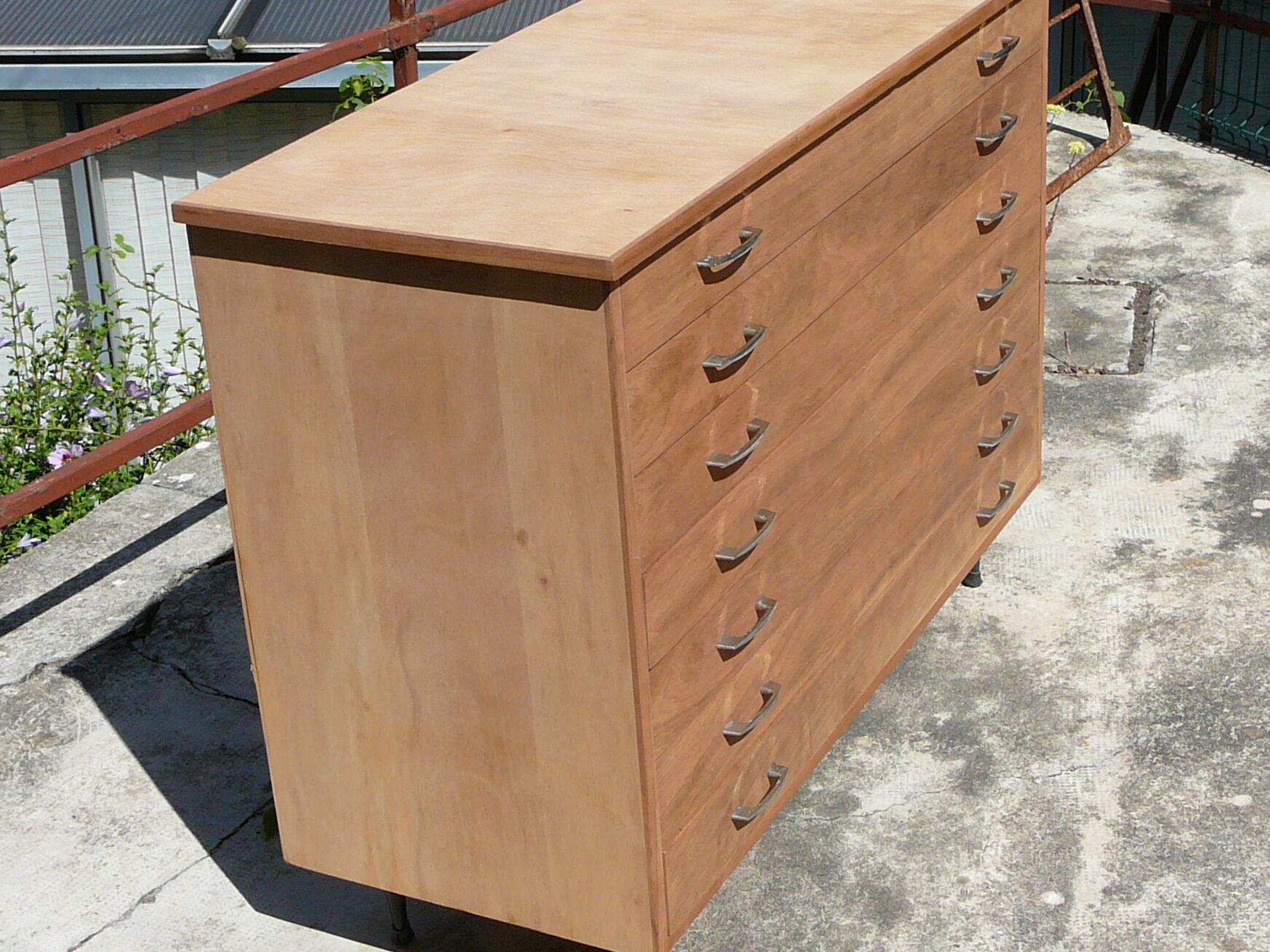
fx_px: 2311
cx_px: 768
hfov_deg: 30.6
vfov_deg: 23.3
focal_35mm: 63
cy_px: 438
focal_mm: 6.4
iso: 80
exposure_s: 1/400
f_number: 5
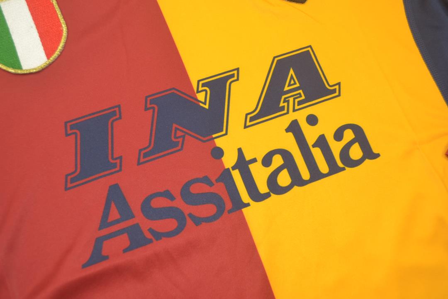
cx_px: 224
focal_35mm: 36
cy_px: 150
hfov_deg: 53.1
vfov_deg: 36.9
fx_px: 448
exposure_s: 1/60
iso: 200
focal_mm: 24
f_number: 4
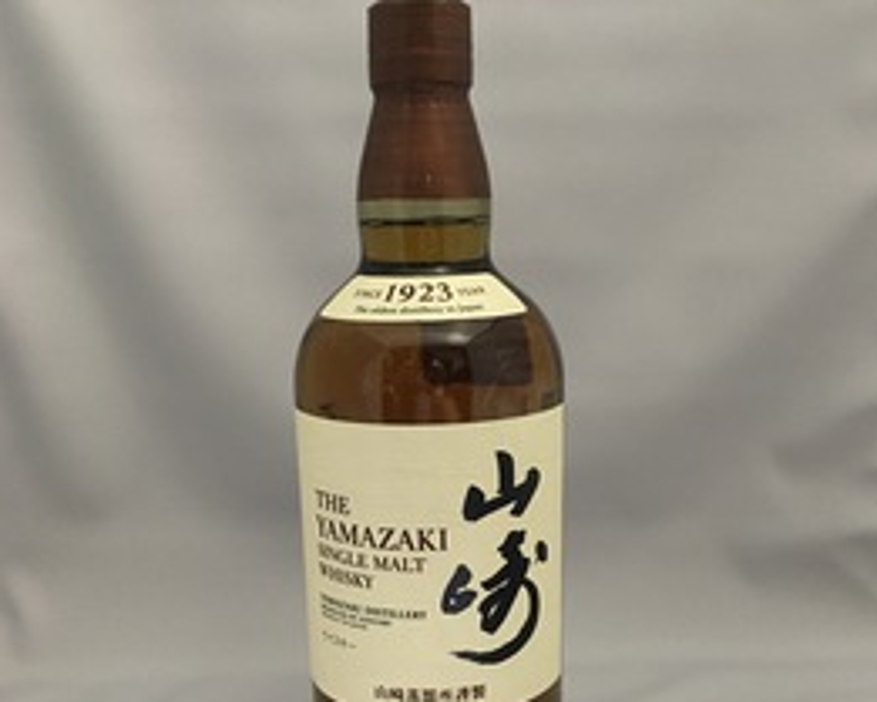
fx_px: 1013
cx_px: 440
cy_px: 443
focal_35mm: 39
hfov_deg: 46.8
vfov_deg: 38.0
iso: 200
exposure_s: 1/15
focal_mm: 4.15
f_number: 2.2
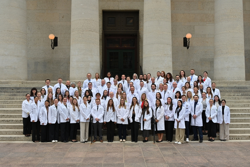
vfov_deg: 35.1
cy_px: 84
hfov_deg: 50.7
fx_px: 264
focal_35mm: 38
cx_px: 125
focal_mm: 38
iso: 500
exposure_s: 1/200
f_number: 7.1
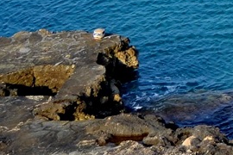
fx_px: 1602
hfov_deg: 7.2
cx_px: 759
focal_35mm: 248
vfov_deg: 5.1
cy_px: -377
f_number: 7.1
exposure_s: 1/200
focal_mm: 23
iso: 100
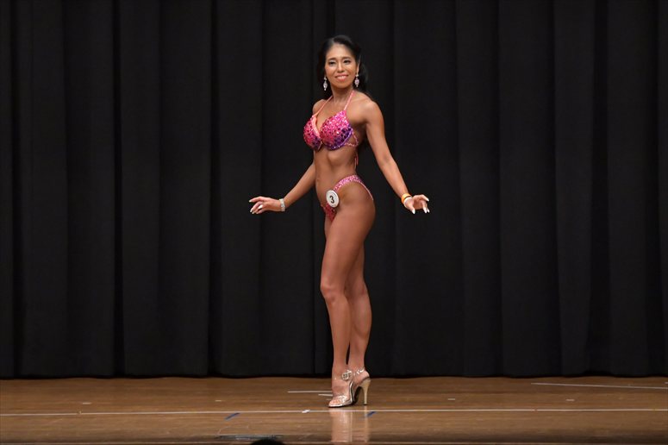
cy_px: 222
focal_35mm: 255
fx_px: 4729
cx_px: 334
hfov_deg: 8.1
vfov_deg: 5.4
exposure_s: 1/400
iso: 6400
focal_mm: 170
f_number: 5.6
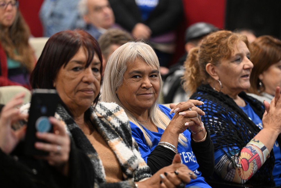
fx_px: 1132
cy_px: 94
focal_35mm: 145
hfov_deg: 14.2
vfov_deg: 9.5
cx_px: 140
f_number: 3.5
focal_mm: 145
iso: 3200
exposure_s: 1/160
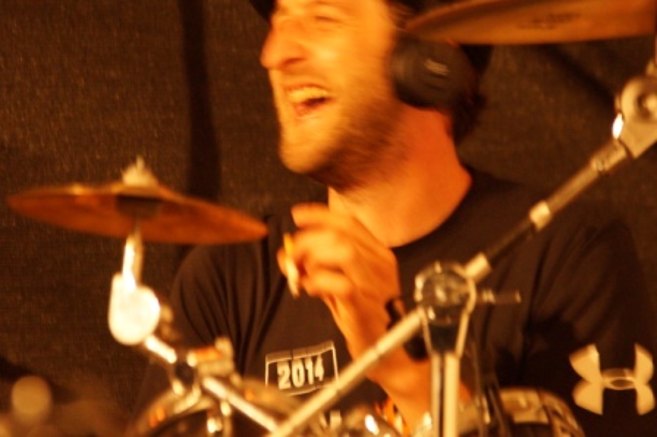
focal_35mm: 270
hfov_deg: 7.6
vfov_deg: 5.1
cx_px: 328
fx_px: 4924
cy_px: 218
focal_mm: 180
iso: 3200
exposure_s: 1/8
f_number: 6.3
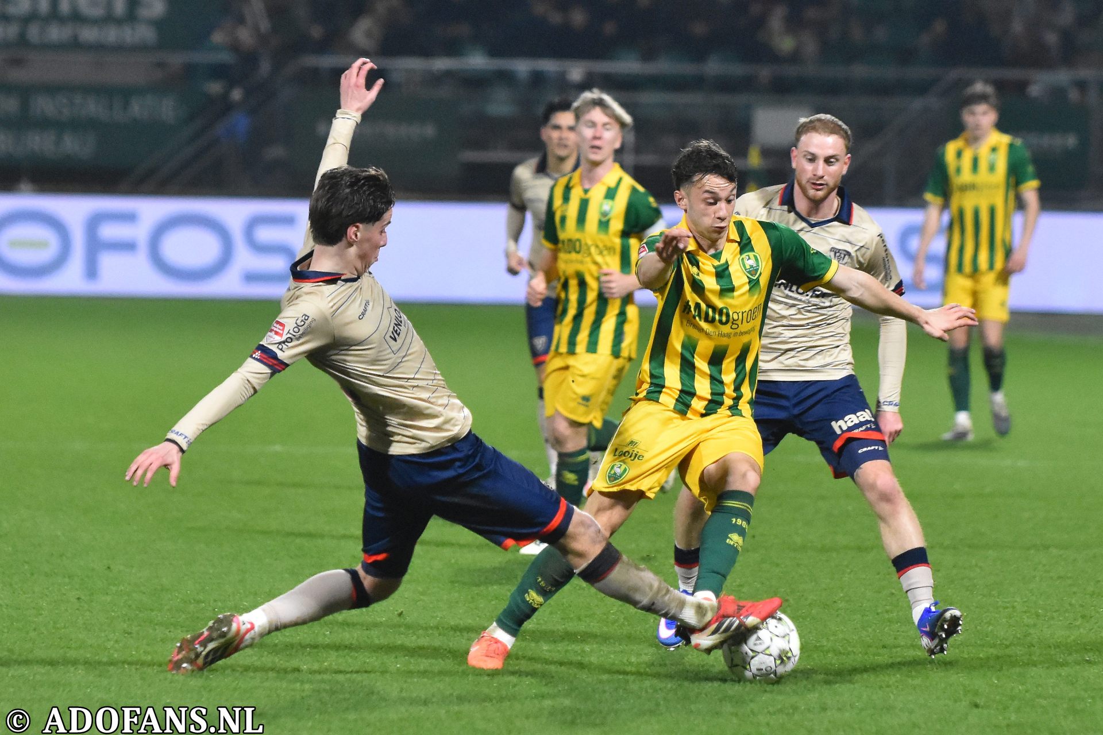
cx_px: 552
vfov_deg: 5.9
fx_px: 7123
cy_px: 368
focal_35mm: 232
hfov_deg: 8.9
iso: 4000
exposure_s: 1/640
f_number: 2.8
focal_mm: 155
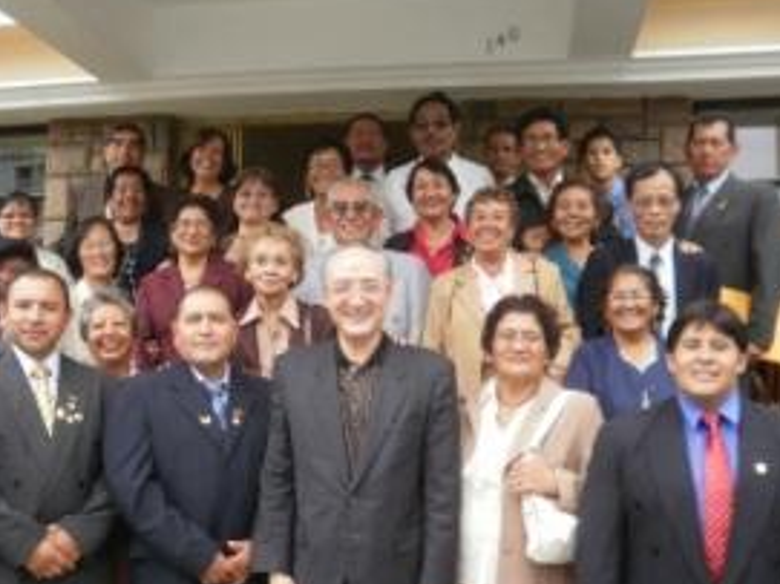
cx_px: 291
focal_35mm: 43
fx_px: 968
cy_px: 354
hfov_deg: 43.5
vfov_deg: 33.5
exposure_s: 1/160
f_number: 2.6
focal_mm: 4.65
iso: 100
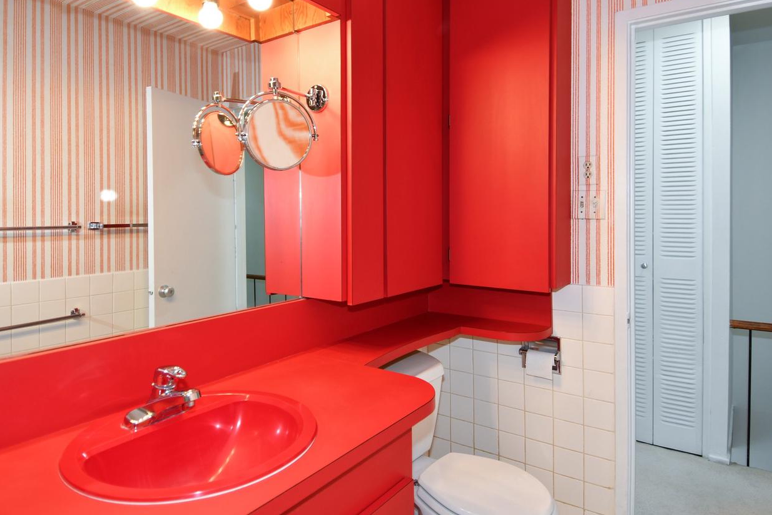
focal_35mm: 21
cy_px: 225
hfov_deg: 80.7
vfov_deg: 59.3
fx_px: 450
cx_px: 329
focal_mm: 12
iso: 360
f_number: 4
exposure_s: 1/60
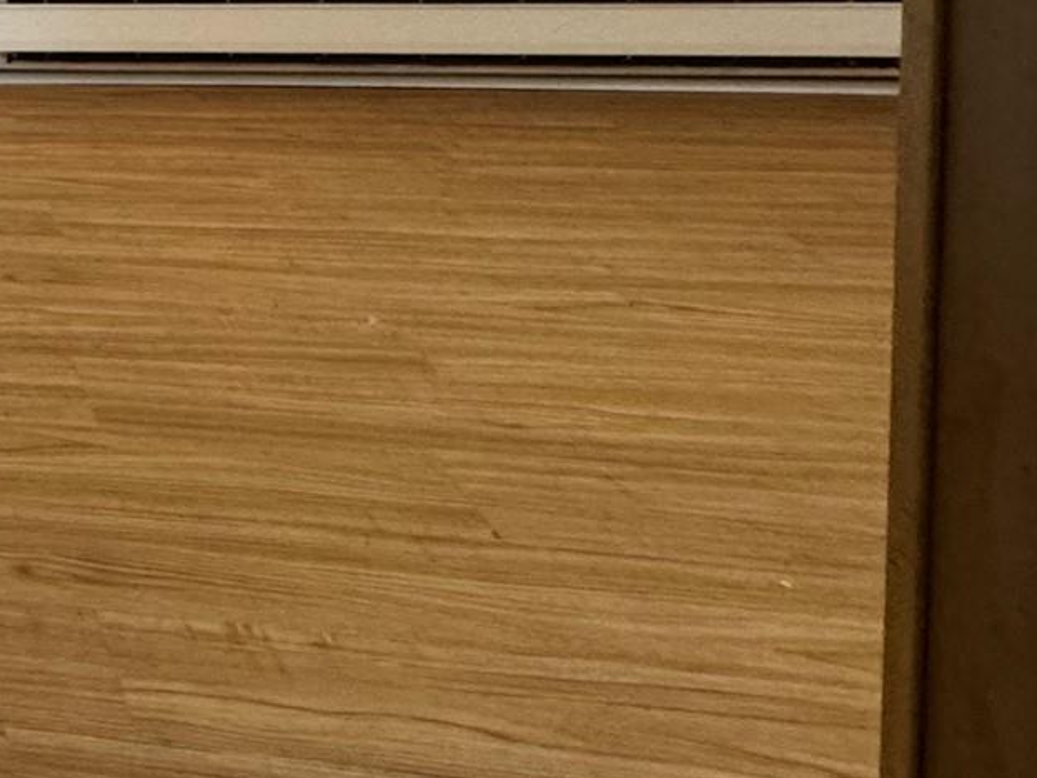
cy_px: -227
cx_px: -628
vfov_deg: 26.7
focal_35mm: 46
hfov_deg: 25.9
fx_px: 1378
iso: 250
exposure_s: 1/60
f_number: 2.2
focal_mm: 2.22
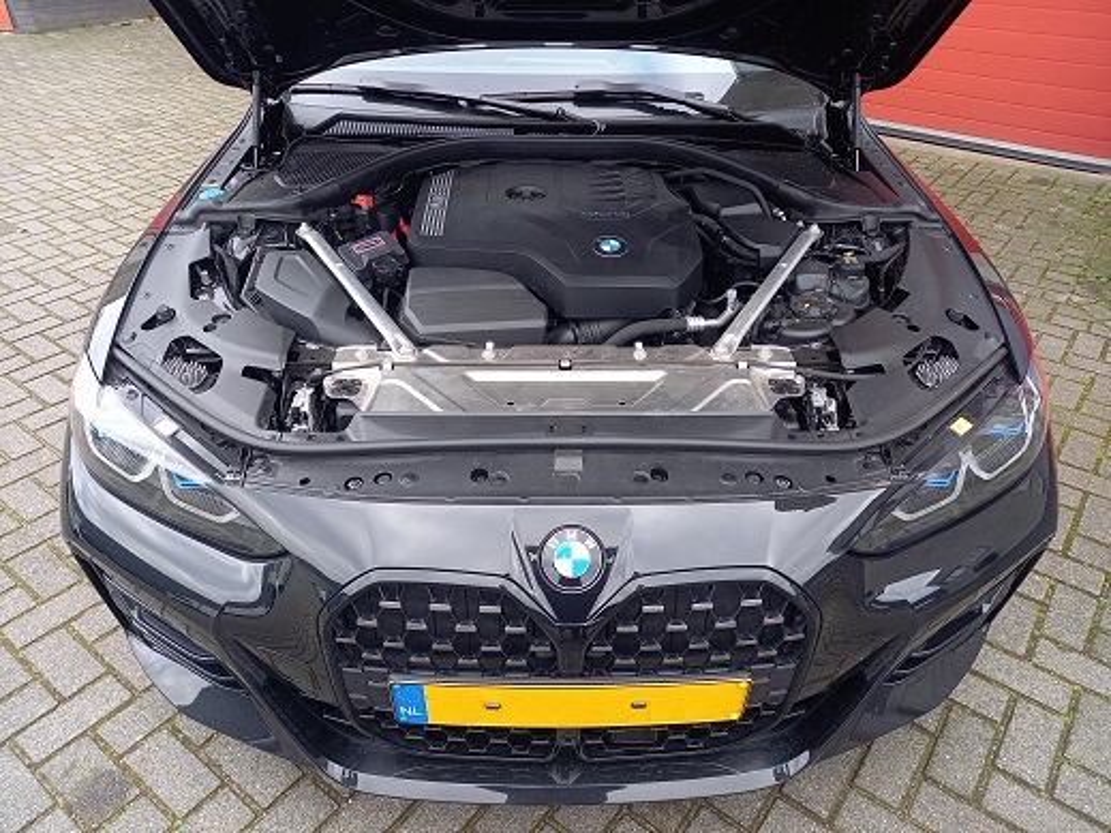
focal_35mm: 25
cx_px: 556
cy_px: 416
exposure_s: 1/100
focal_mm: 4.65
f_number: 1.8
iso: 80
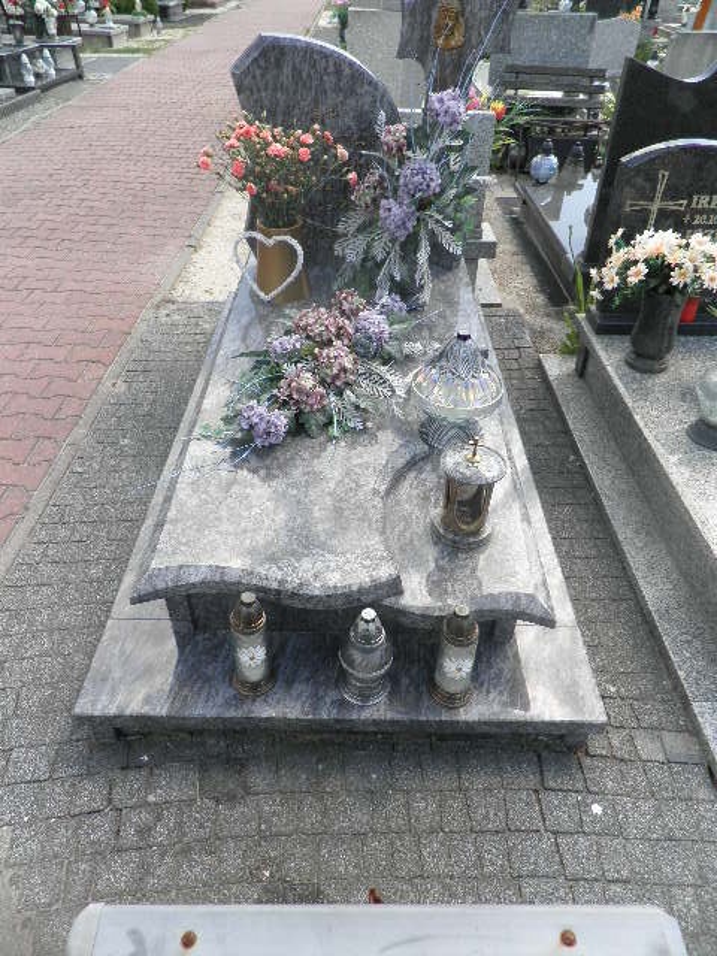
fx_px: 663
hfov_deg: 56.8
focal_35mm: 24
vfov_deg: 71.6
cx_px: 358
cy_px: 478
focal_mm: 4.3
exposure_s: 1/250
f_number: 3.3
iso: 64
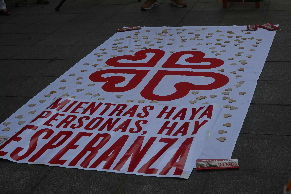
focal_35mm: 64
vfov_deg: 21.1
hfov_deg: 31.2
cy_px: 97
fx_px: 521
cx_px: 146
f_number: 16
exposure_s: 1/1000
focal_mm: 43
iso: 1600
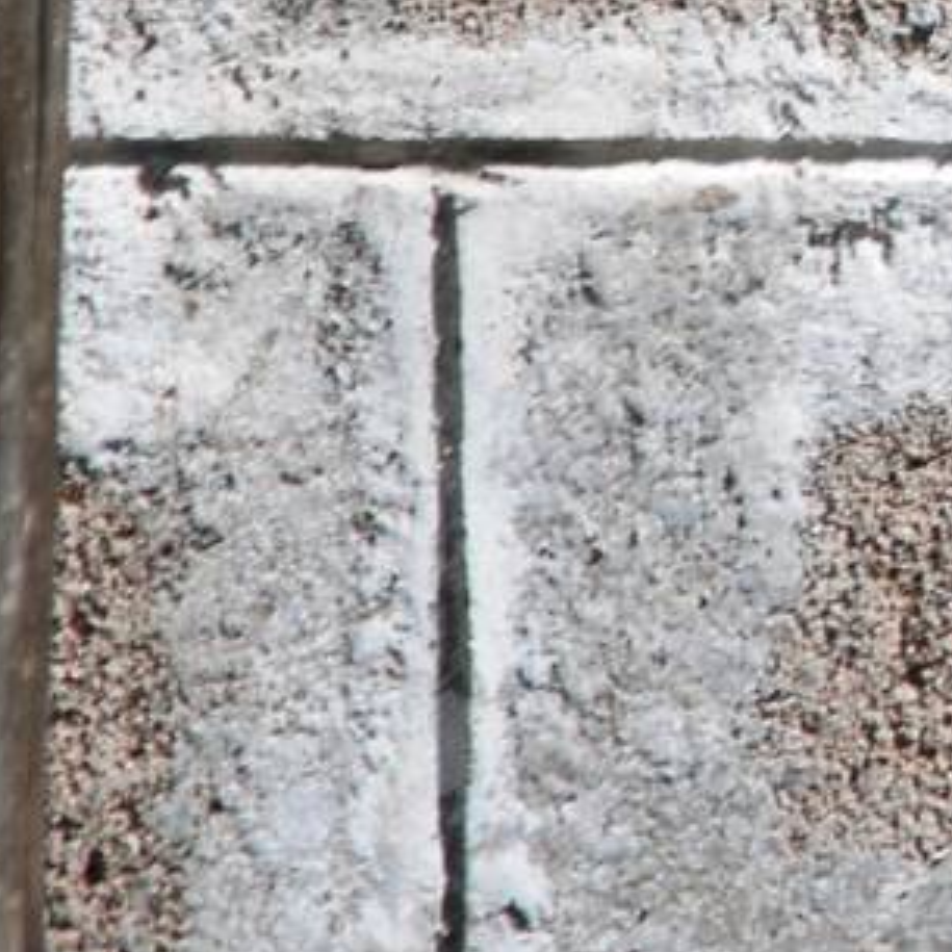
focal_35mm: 3353
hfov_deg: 0.5
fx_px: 104327
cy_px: -336
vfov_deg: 0.5
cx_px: 2051
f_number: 6.3
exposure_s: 1/500
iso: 280
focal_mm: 500
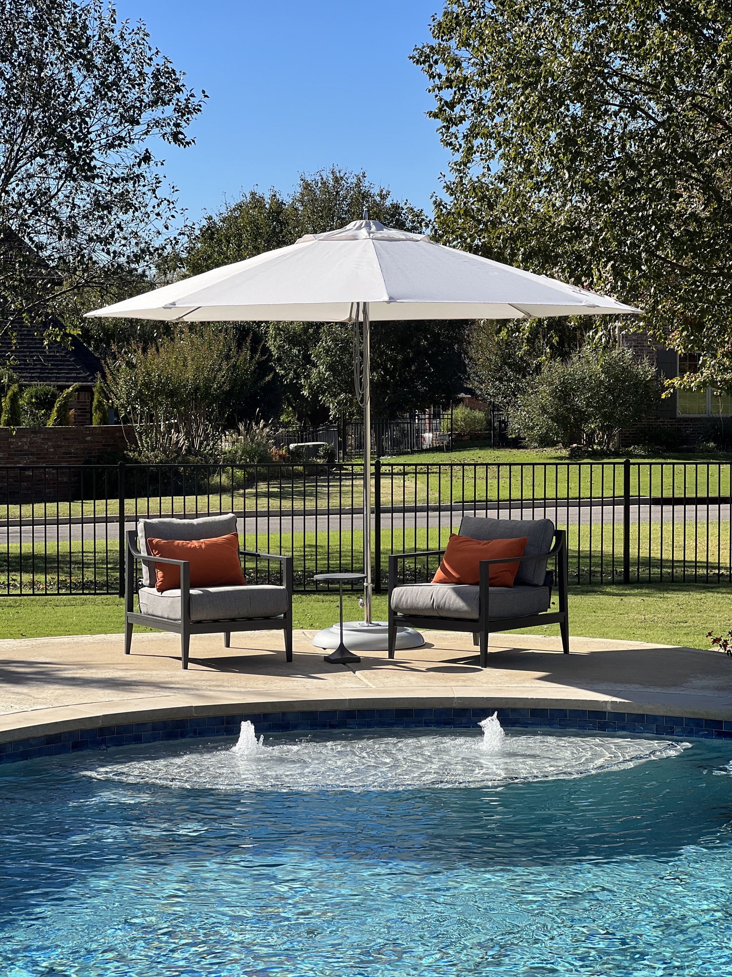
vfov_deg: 25.3
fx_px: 2171
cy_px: 488
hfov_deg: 19.1
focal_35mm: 77
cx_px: 366
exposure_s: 1/595
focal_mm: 9
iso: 32
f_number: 2.8
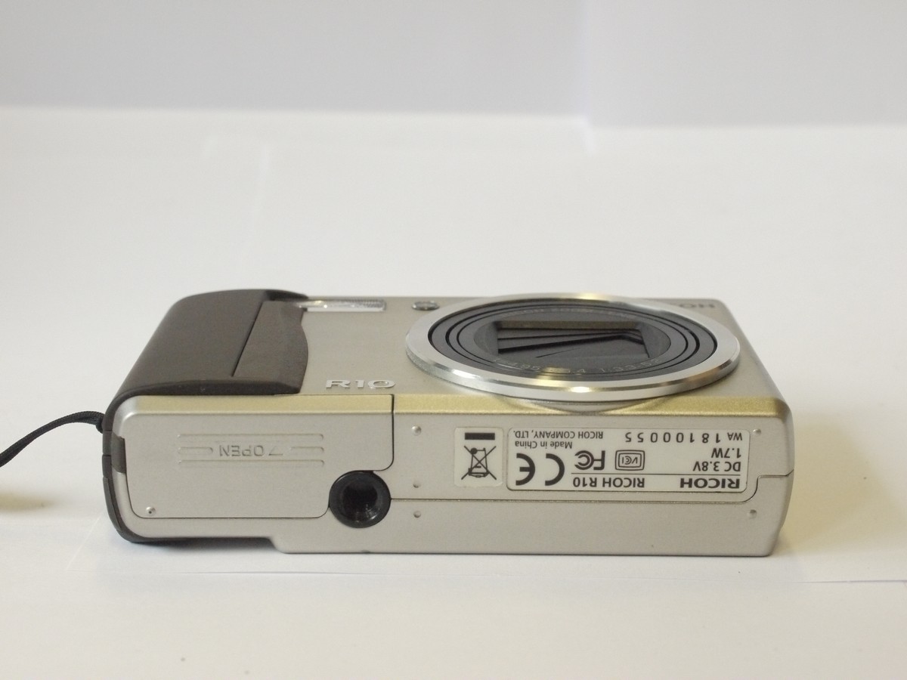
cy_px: 340
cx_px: 454
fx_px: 1572
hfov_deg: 32.2
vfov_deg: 24.4
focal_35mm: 60
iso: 1600
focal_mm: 30
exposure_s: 1/200
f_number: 8
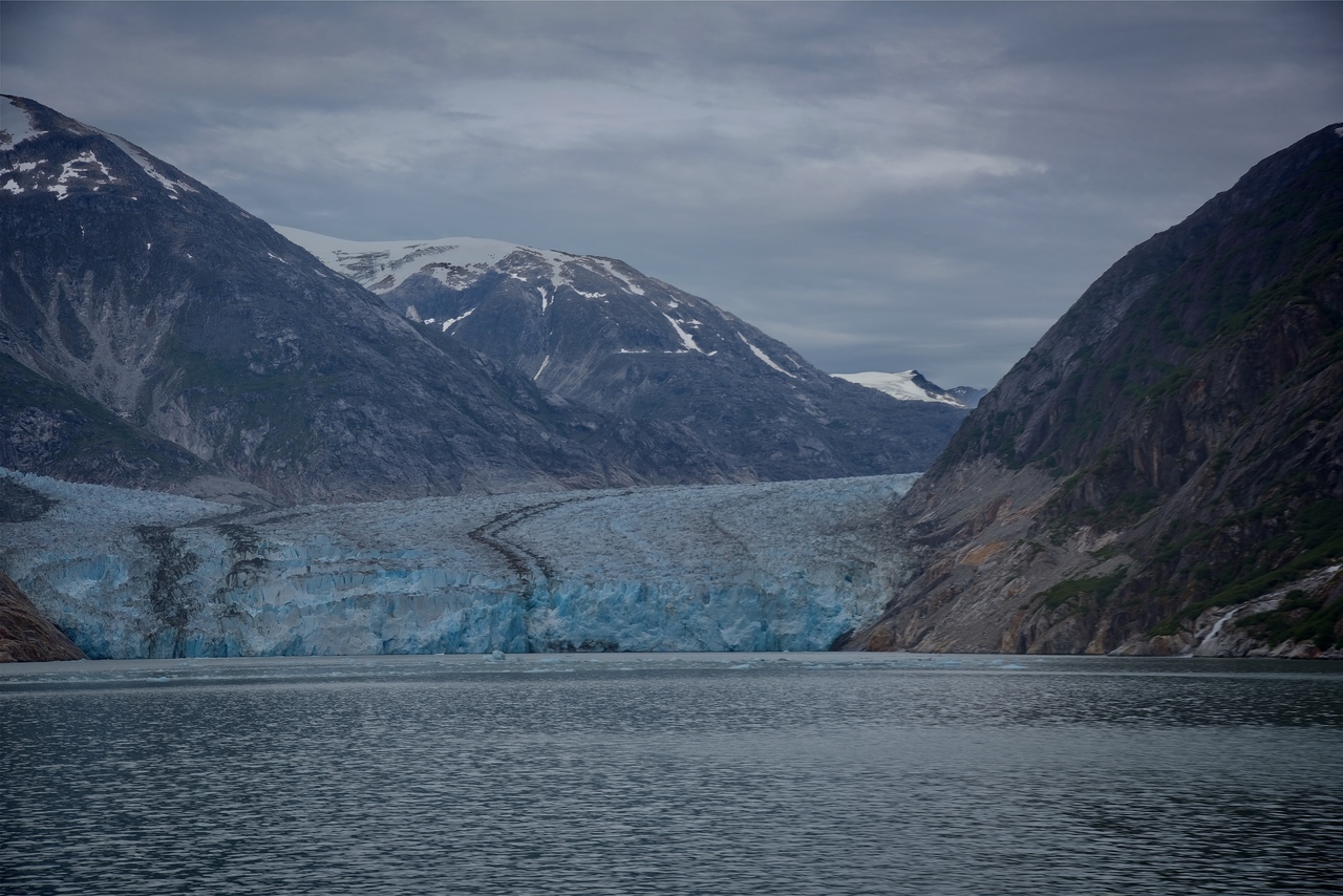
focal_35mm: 70
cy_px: 448
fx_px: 2612
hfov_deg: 28.8
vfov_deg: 19.5
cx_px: 672
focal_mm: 70
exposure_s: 1/250
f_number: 8
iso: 100
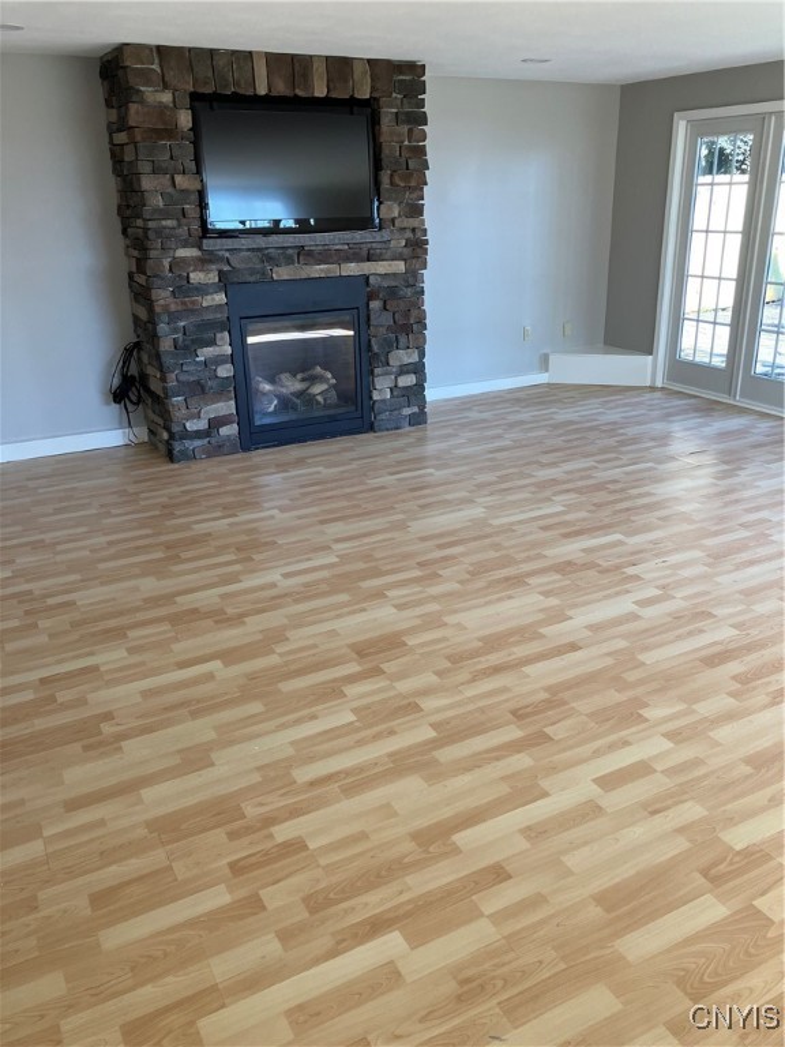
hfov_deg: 49.7
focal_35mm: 28
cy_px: 524
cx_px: 392
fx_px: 847
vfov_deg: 63.4
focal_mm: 3.99
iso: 80
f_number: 1.8
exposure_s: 1/120
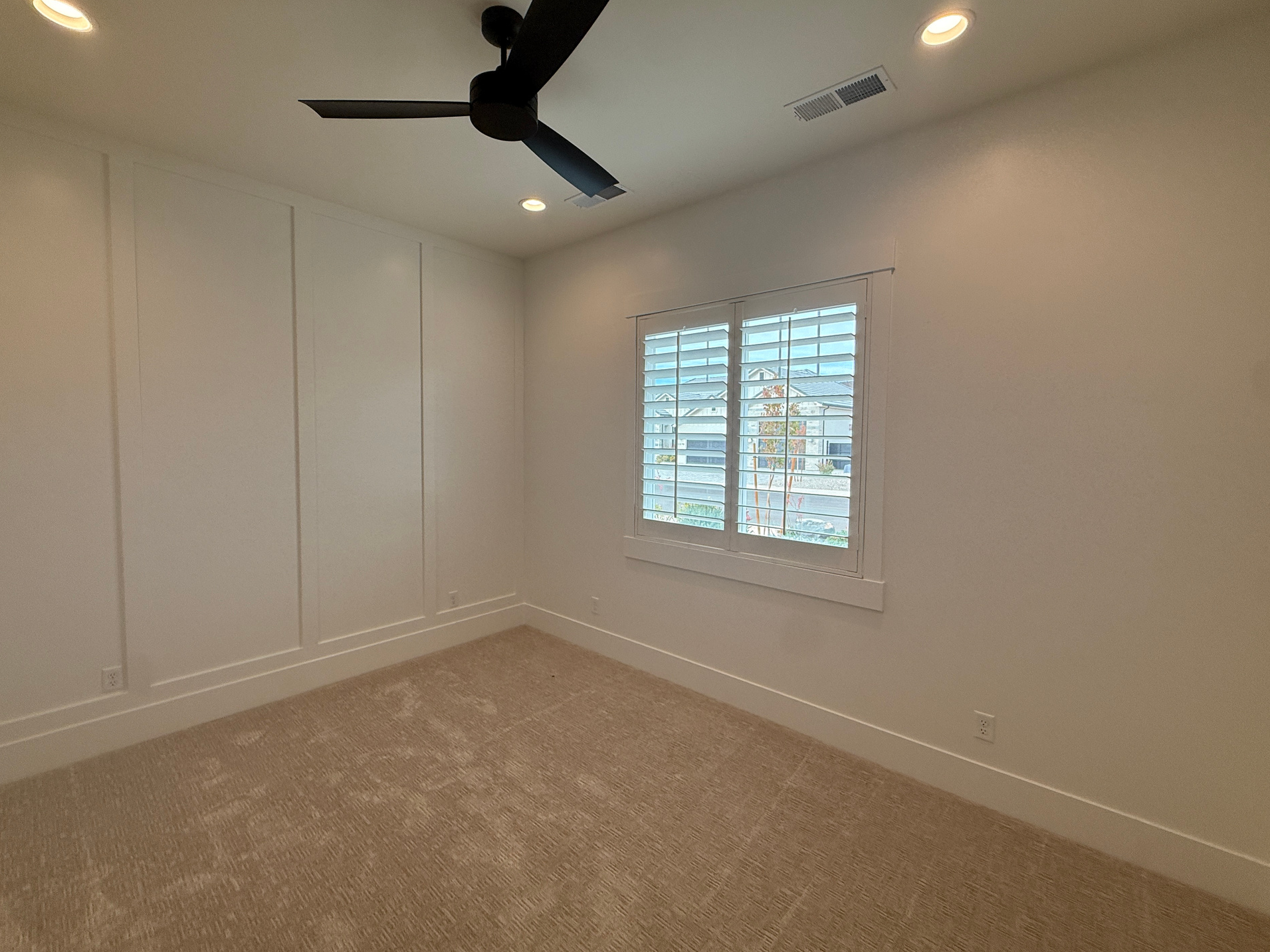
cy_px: 467
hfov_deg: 98.1
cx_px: 618
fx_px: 550
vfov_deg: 81.8
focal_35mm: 15
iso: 64
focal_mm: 2.22
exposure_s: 1/167
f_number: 2.2
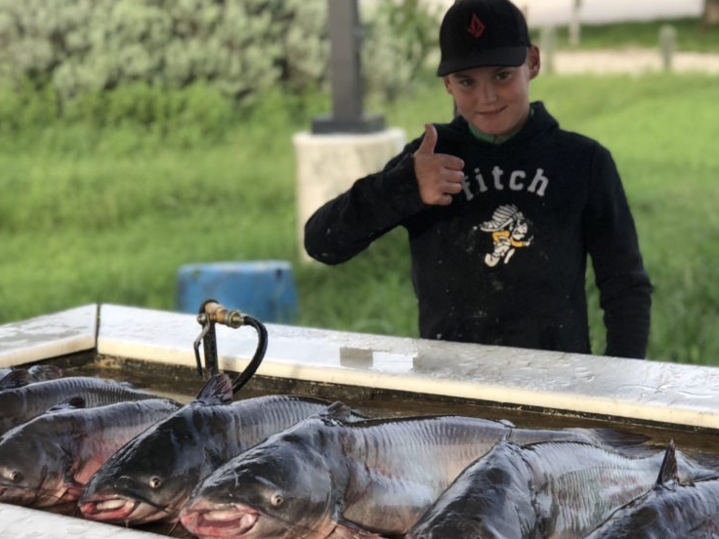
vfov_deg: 15.3
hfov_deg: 20.4
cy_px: 403
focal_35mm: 96
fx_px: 1994
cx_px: 398
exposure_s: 1/120
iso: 32
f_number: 2.8
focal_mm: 6.6
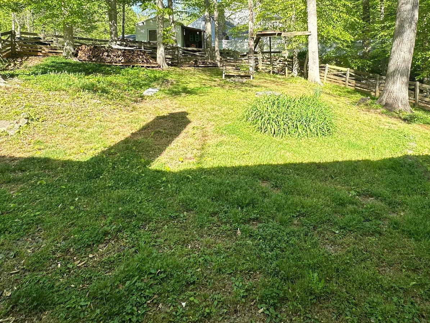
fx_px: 298
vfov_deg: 52.1
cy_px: 52
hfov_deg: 71.5
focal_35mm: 24
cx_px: 230
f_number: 2.2
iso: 40
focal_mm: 2.22
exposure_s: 1/303
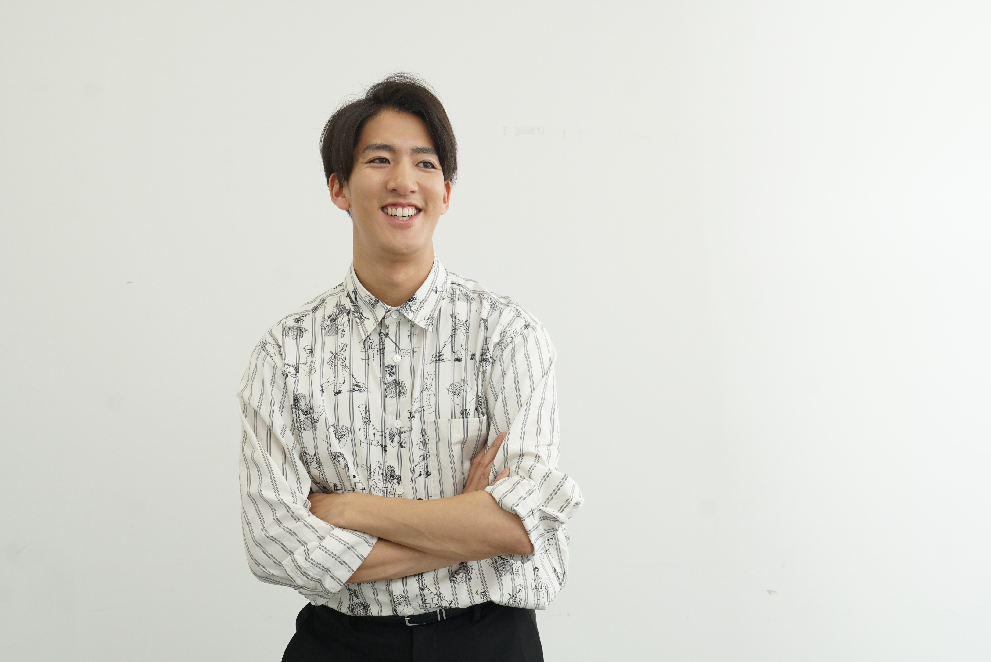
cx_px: 496
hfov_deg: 41.1
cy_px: 331
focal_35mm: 48
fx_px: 1322
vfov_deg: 28.1
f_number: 8
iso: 1000
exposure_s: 1/160
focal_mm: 32
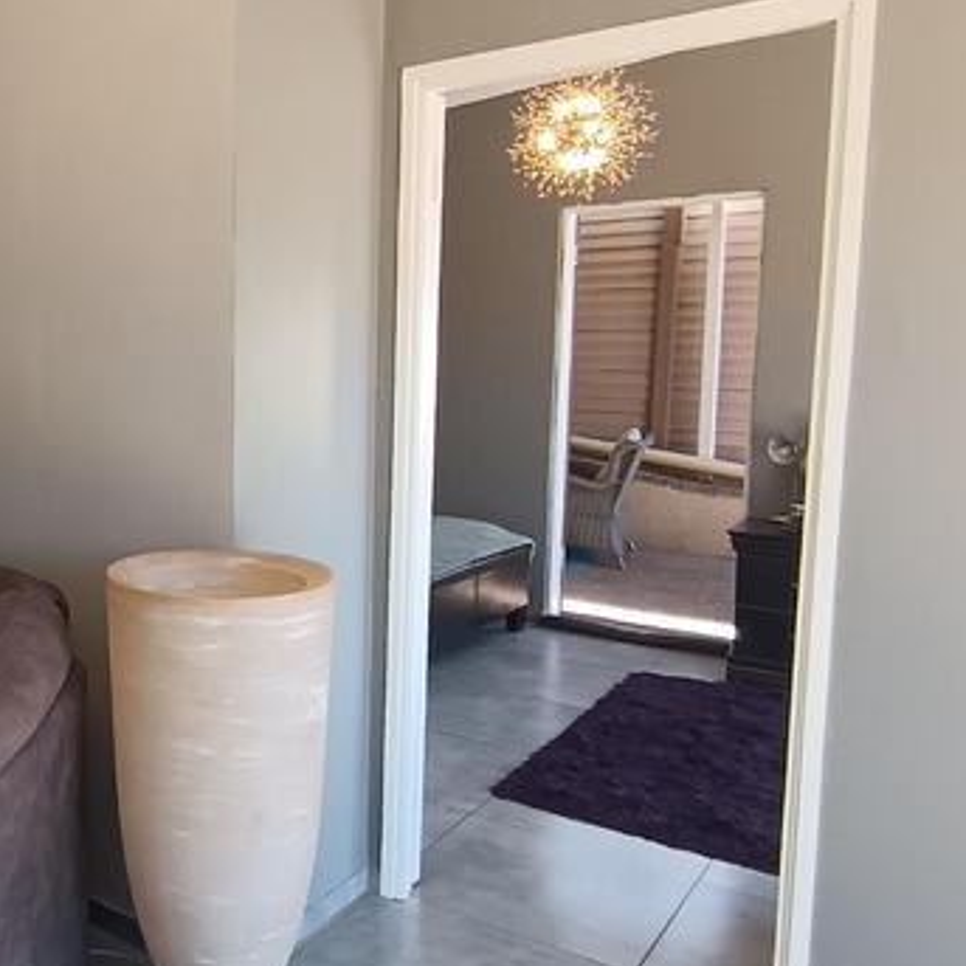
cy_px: 434
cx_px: 37
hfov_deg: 42.0
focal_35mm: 35
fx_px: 1105
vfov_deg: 47.1
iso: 267
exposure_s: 1/100
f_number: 2.2
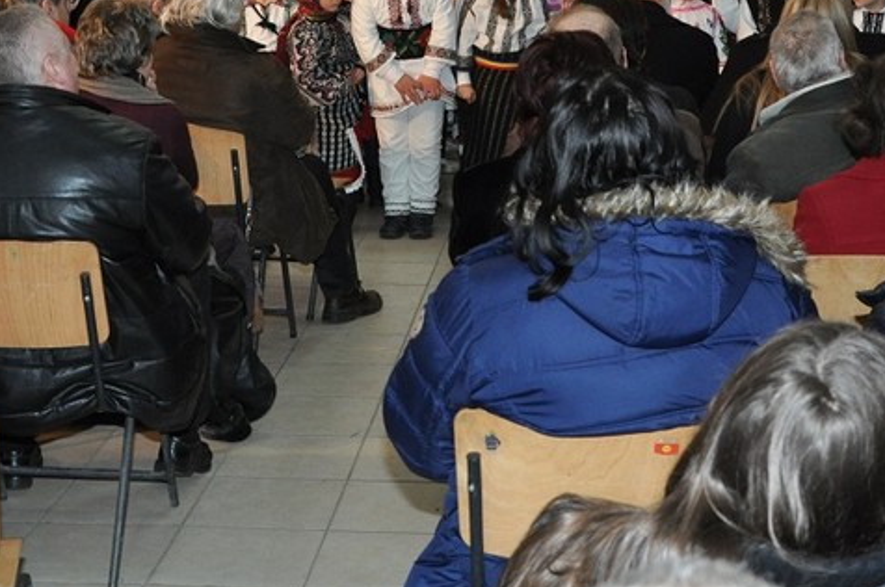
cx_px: 528
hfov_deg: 28.4
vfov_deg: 18.5
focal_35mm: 71
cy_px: -35
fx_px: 1743
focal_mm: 22
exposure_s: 1/60
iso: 800
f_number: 5.6
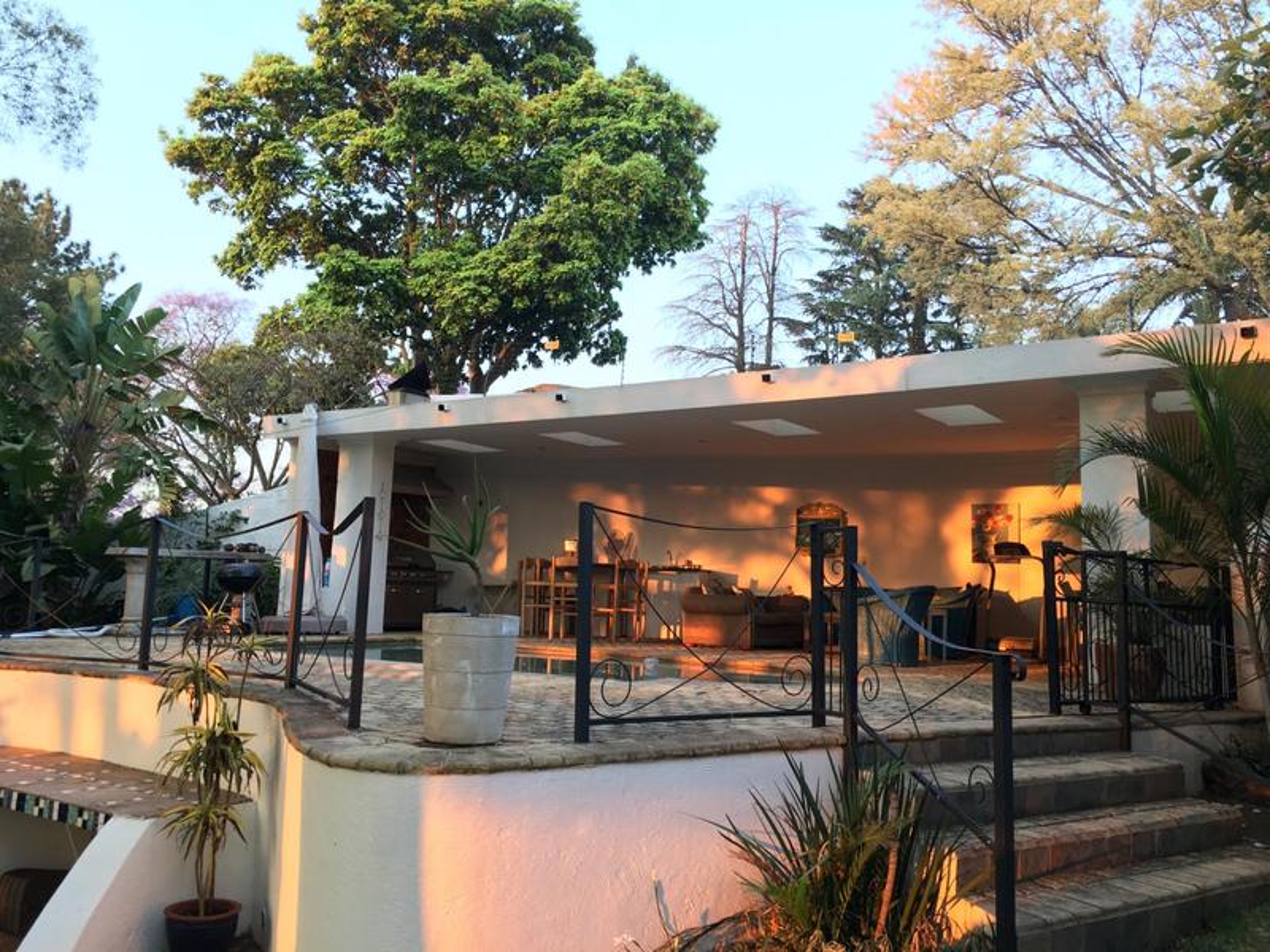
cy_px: 476
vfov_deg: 48.2
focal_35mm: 29
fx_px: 1064
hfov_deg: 61.7
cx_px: 635
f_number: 2.2
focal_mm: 4.15
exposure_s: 1/33
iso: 32
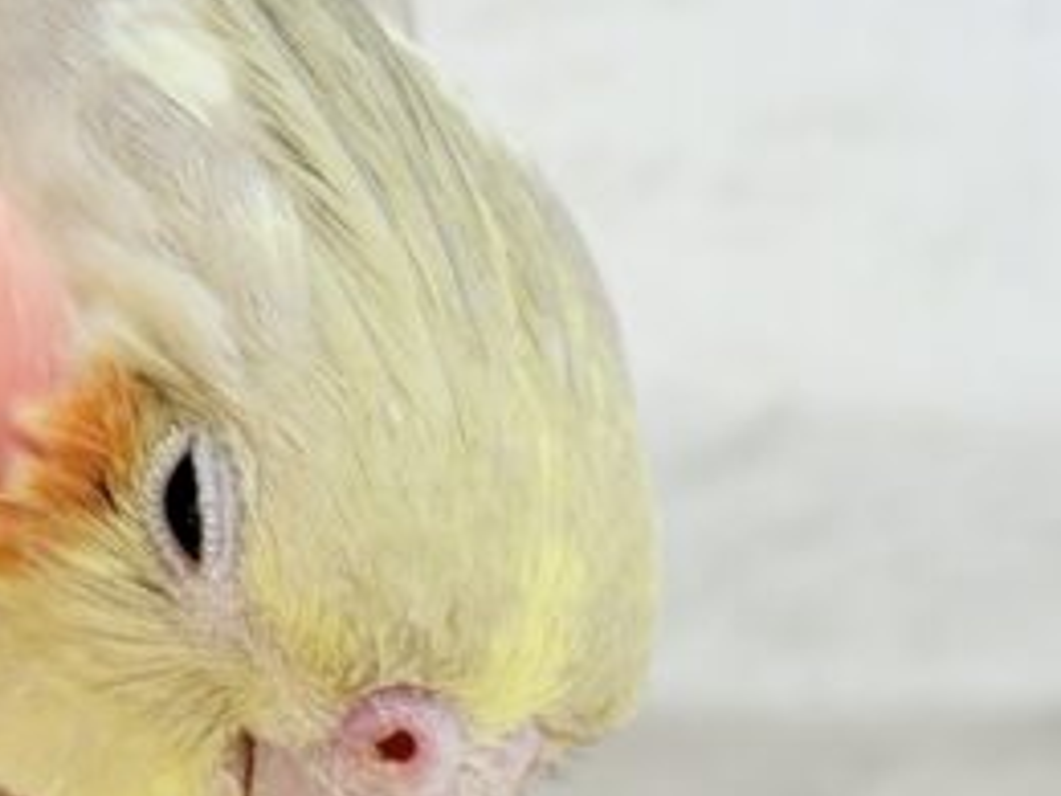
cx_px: 180
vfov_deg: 11.6
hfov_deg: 15.3
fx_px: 3923
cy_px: 551
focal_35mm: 128
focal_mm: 5.96
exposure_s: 1/50
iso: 50
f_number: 1.6
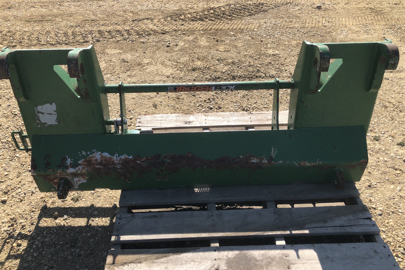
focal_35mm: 31
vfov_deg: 42.3
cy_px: 126
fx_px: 349
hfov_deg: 60.3
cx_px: 208
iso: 20
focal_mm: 3.99
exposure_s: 1/1473
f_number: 1.8
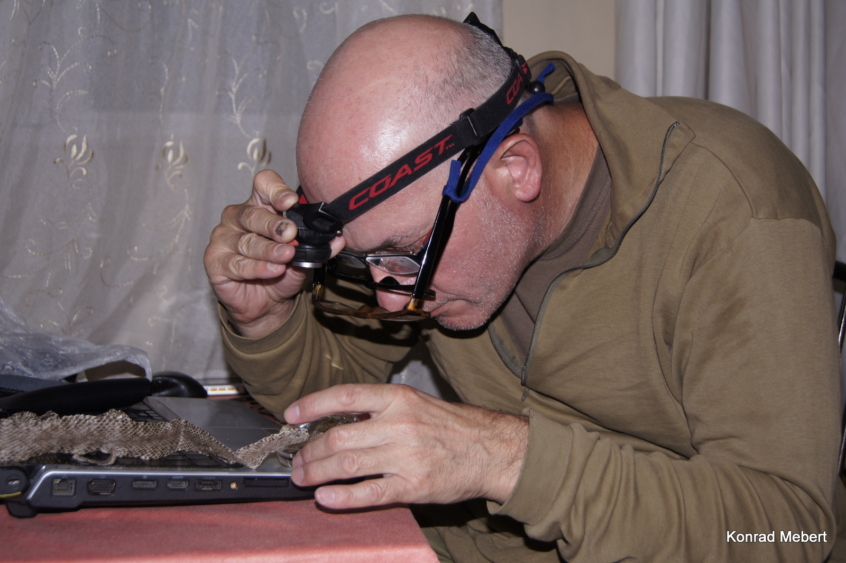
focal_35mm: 45
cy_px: 282
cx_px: 423
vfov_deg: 29.8
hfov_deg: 43.6
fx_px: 1057
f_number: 4.5
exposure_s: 1/60
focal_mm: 30
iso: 100
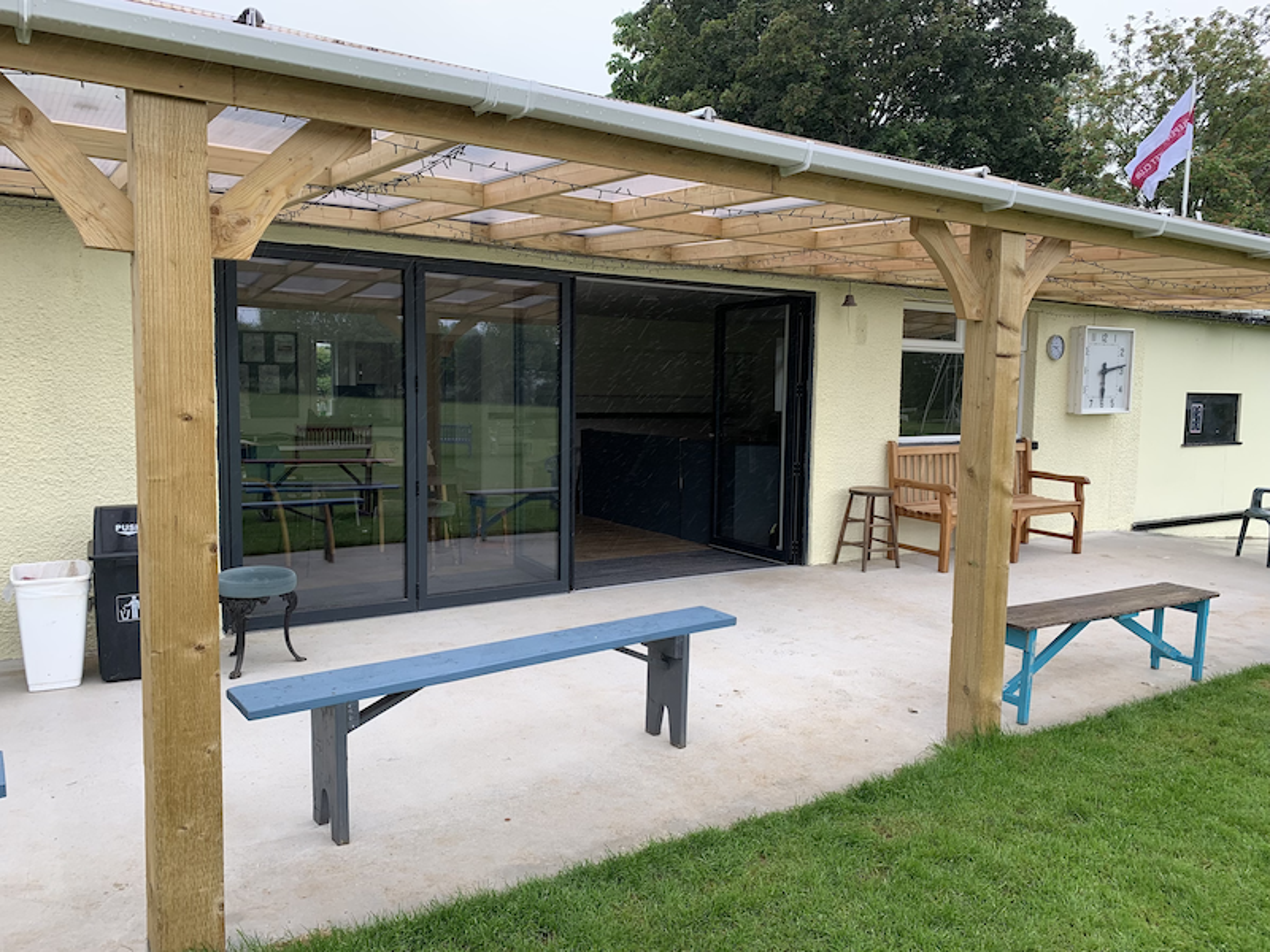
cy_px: 476
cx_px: 635
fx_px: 954
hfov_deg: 67.3
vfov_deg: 53.1
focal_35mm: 26
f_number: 1.8
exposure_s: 1/150
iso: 25
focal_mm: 4.25
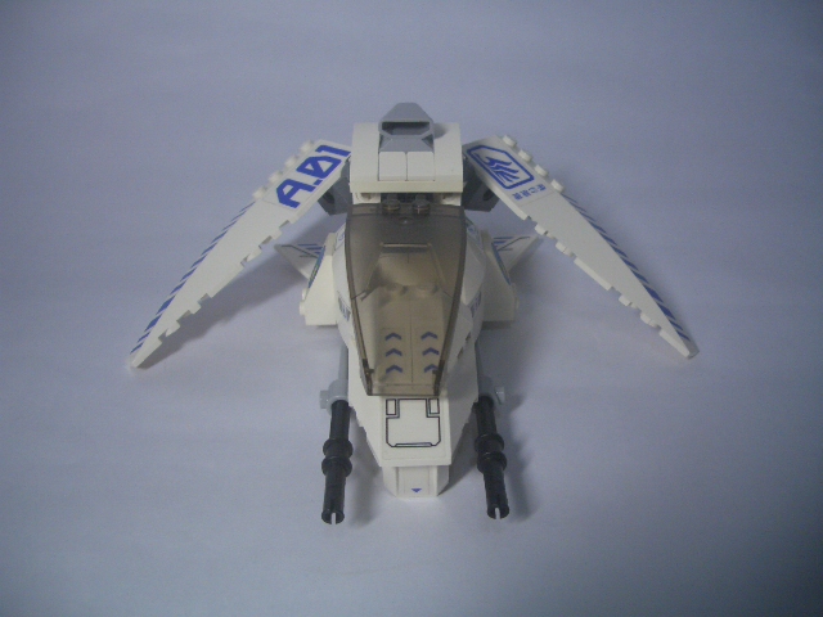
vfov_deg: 40.7
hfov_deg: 52.6
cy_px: 308
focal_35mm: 35
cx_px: 412
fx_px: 832
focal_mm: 5.8
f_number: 2.6
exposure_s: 1/60
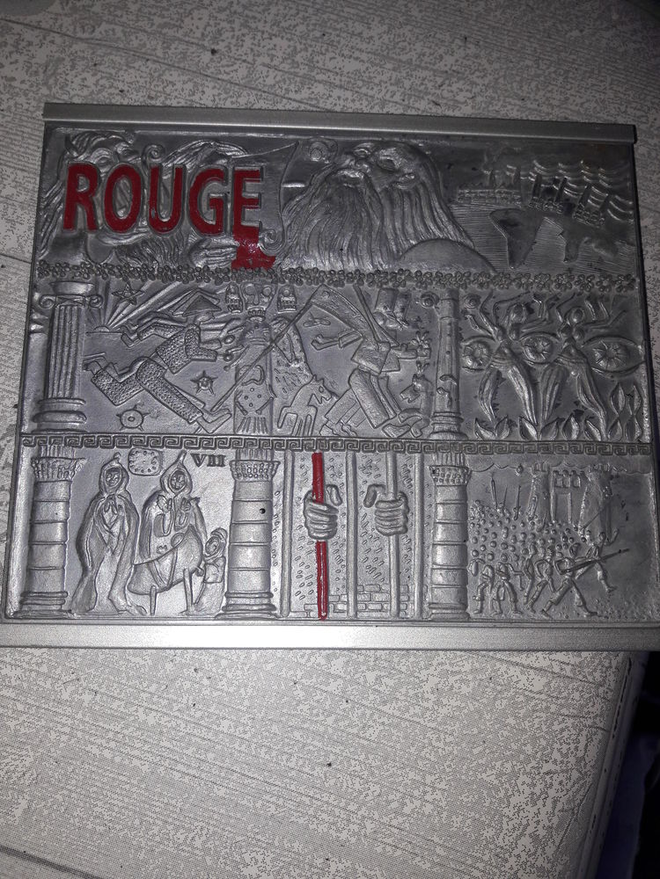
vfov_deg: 63.4
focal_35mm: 28
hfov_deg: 49.7
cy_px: 440
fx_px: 712
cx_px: 330
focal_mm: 3.7
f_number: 1.9
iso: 40
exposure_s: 1/355
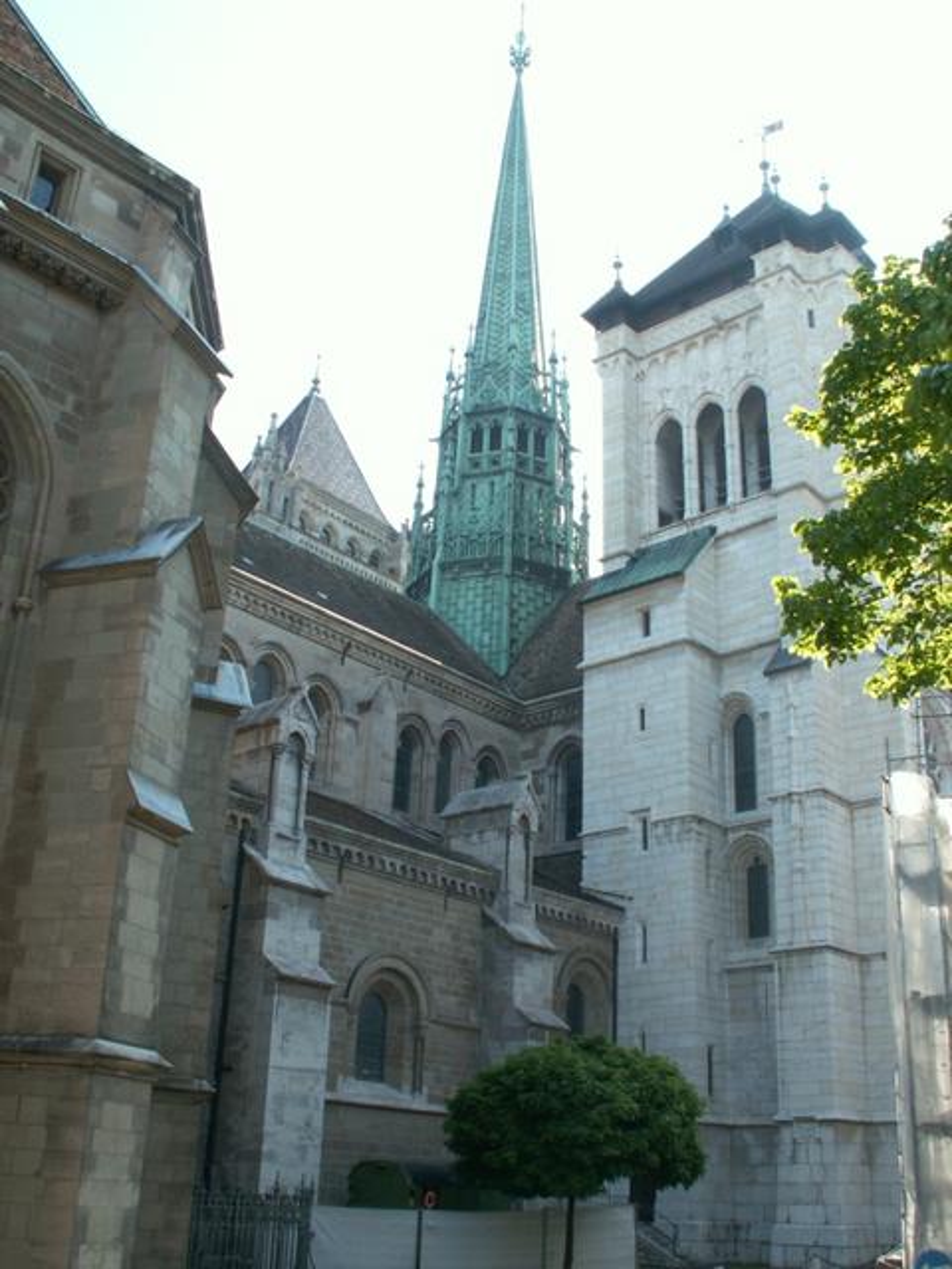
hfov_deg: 40.7
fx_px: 1283
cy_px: 634
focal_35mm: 35
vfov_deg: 52.6
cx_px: 476
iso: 50
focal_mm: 5.86
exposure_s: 1/100
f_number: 5
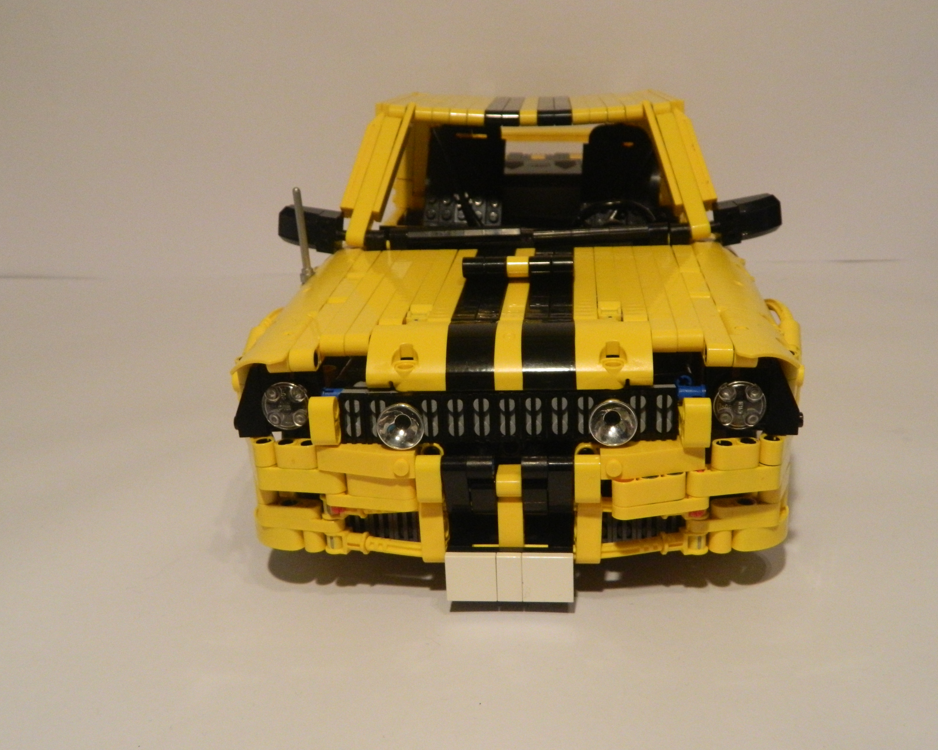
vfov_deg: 40.1
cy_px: 372
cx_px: 499
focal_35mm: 37
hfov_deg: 49.1
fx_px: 1027
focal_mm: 6.2
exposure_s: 1/60
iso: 400
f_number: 3.3
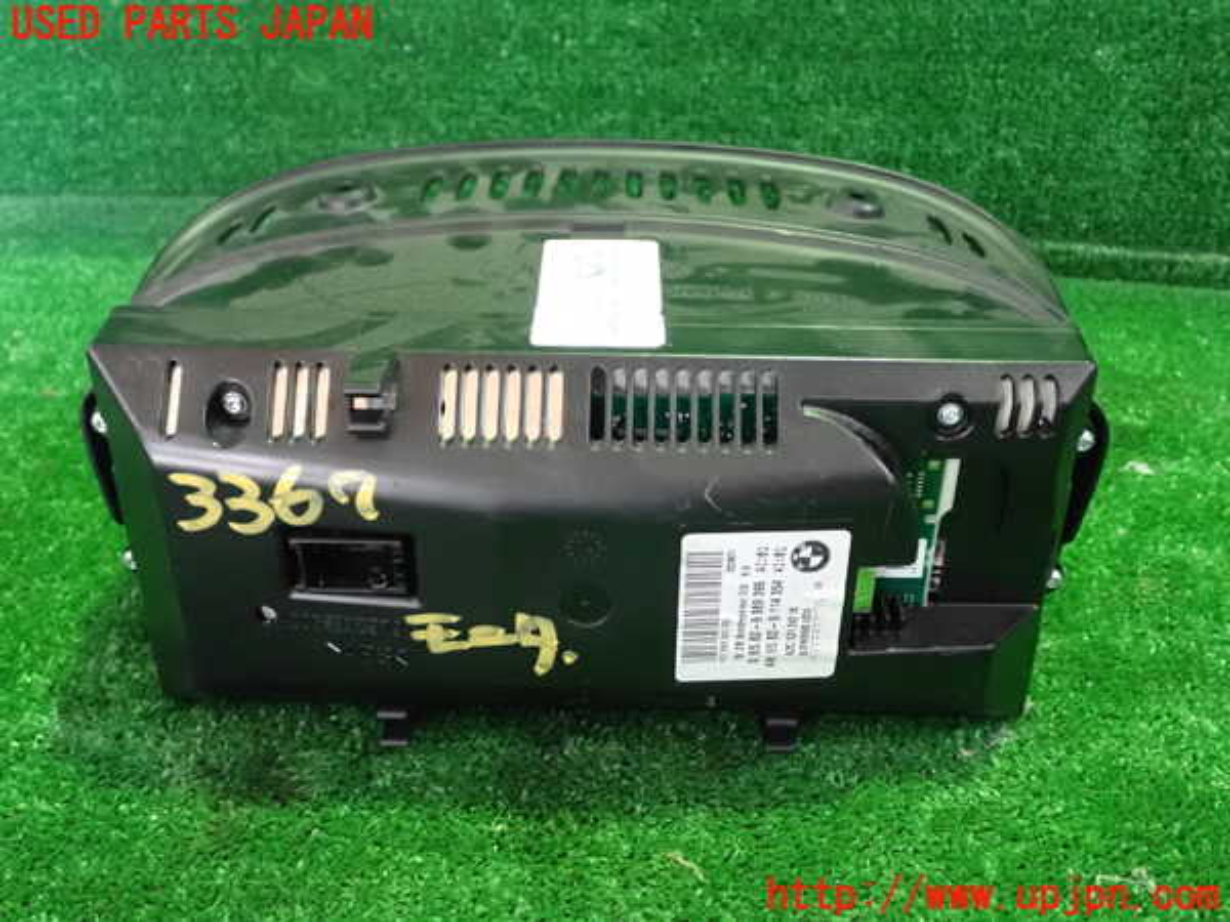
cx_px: 615
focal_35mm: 38
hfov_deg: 49.0
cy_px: 461
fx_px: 1350
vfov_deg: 37.7
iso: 1600
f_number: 2.7
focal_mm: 6.83
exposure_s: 1/50
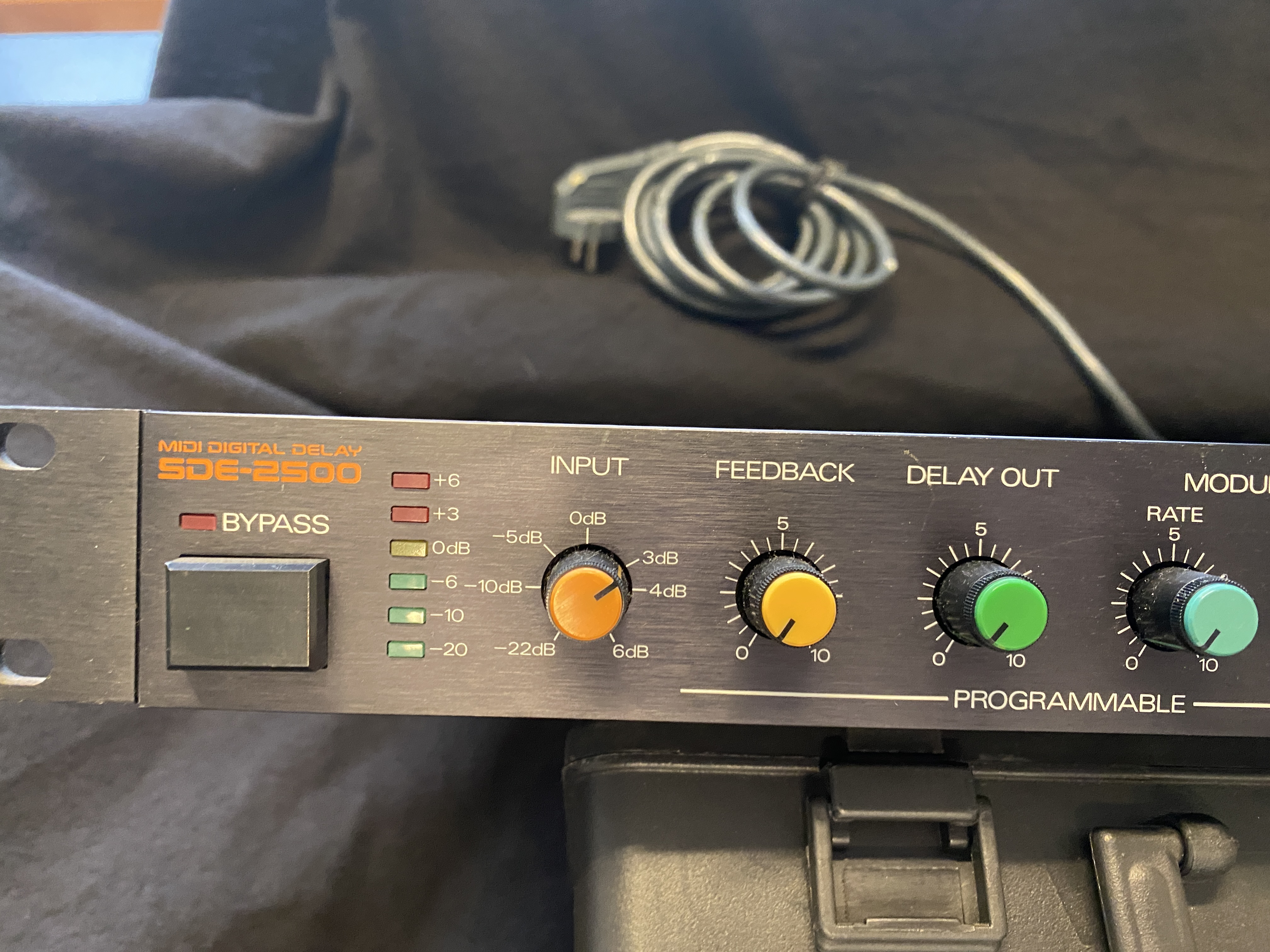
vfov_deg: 53.1
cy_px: 476
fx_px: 954
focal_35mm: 26
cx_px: 635
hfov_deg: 67.3
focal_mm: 4.25
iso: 500
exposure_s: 1/25
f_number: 1.8
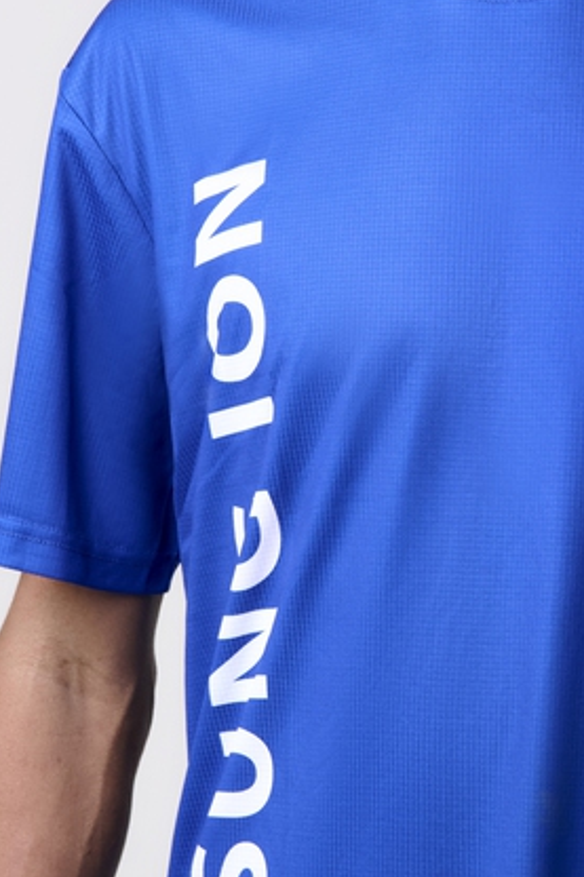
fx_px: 5284
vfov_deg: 9.5
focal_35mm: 217
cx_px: 504
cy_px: 403
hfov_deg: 6.3
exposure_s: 1/125
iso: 400
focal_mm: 70
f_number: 7.1
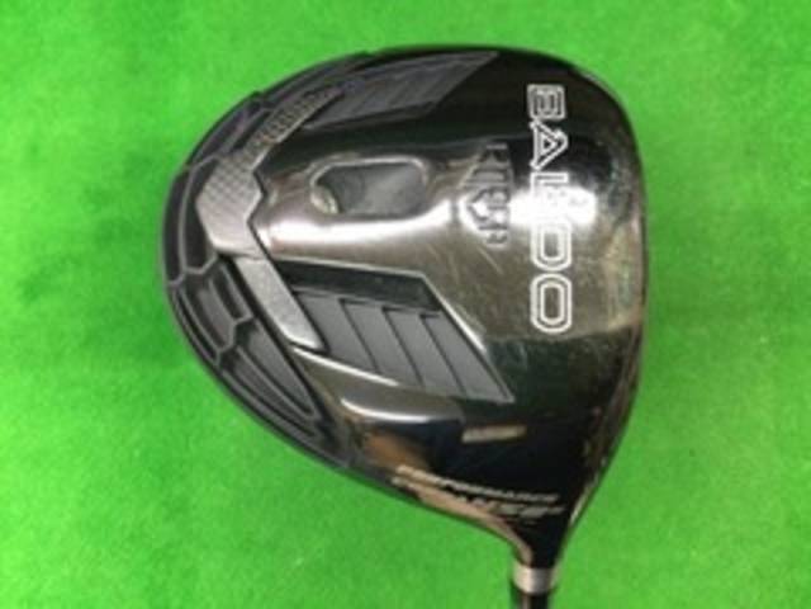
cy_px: 304
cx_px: 406
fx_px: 726
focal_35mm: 31
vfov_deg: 45.4
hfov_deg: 58.4
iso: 200
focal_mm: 3.3
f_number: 2.4
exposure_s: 1/20
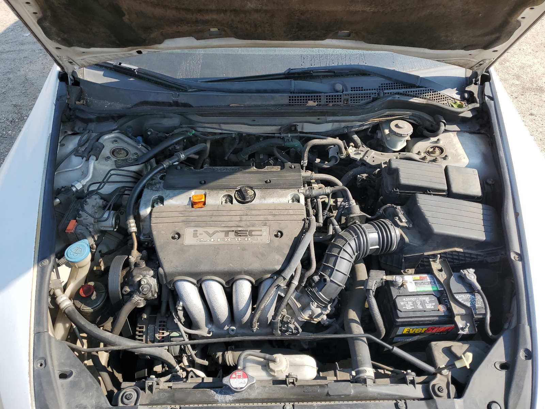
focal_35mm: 26
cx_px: 272
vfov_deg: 53.1
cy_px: 204
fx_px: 409
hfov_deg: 67.3
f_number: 1.5
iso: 50
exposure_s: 1/1250
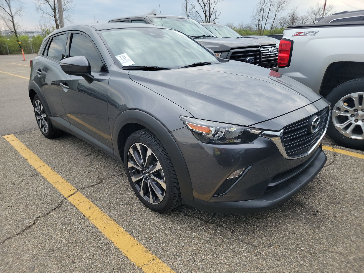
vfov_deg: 56.8
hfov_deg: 71.6
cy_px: 136
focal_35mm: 24
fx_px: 252
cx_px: 182
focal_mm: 6.7
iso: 50
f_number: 1.8
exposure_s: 1/134
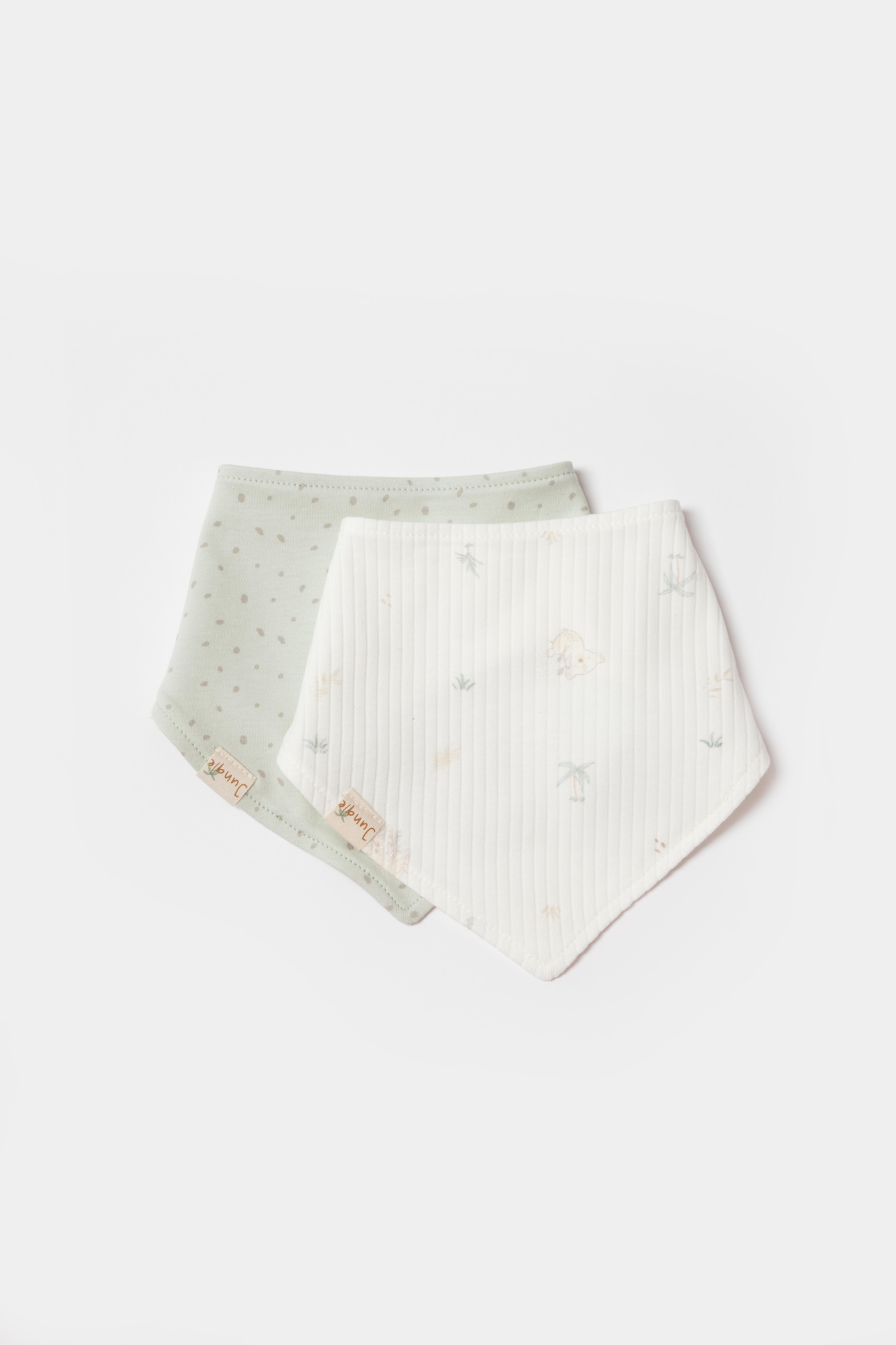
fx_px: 2091
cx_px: 448
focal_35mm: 56
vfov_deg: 35.6
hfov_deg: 24.2
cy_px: 672
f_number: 13
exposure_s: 1/125
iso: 125
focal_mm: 37.4
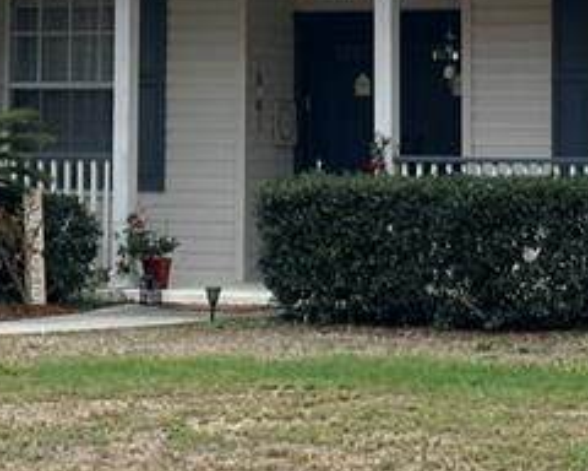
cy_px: -213
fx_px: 3481
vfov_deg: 7.6
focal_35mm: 200
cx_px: 196
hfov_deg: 9.6
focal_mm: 6.86
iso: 64
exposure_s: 1/4016
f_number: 1.78
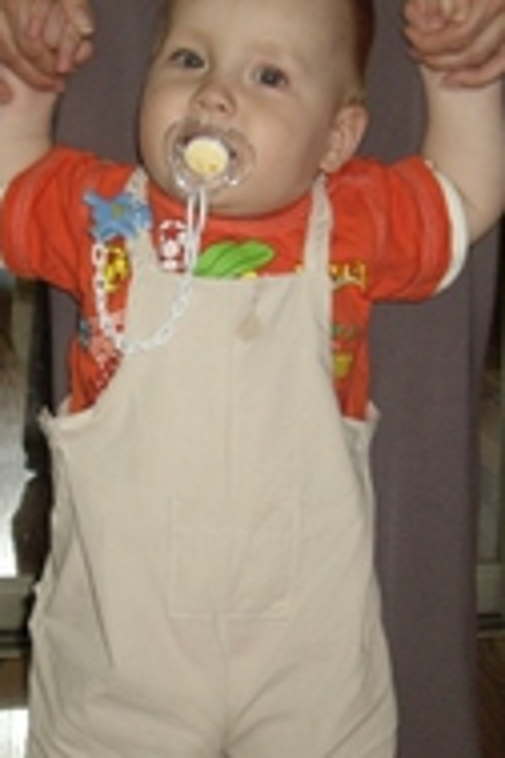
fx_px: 1978
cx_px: 252
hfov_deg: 14.6
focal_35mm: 94
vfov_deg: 21.6
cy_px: 481
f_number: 2.8
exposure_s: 1/40
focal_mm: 7.9
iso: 200
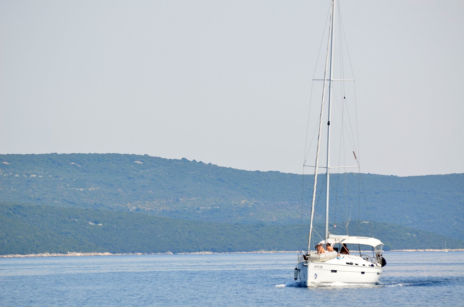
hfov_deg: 6.9
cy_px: 154
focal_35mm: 300
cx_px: 232
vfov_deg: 4.6
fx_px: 3857
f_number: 5.3
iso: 100
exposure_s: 1/400
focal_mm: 200
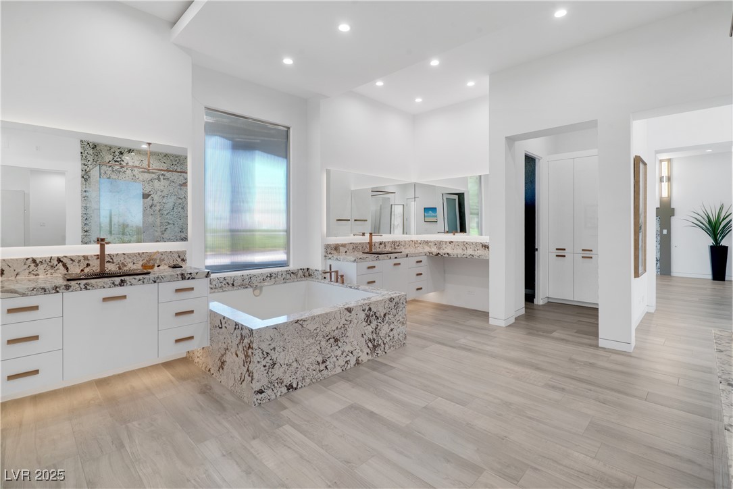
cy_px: 244
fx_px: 326
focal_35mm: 16
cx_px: 366
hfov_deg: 96.7
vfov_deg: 73.8
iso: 500
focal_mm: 16
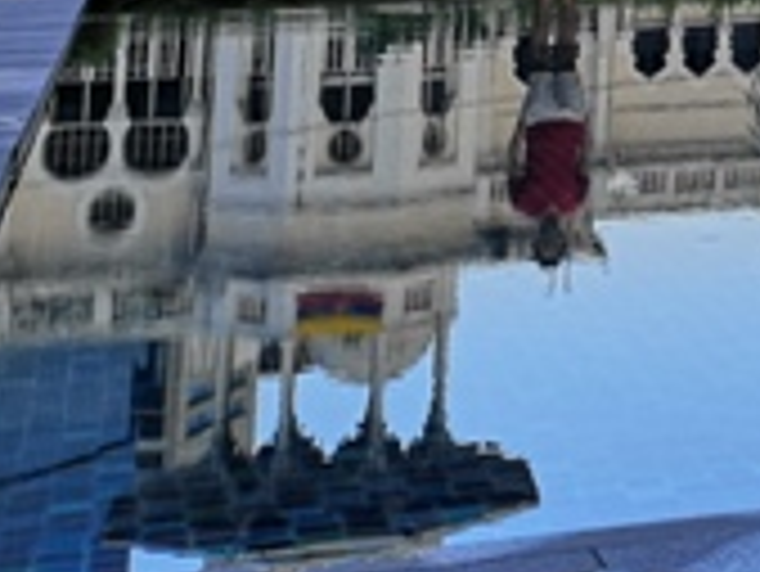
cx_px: 1367
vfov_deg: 10.6
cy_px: -586
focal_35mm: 128
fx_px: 2812
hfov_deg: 13.7
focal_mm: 3.95
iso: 50
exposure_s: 1/762
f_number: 1.8
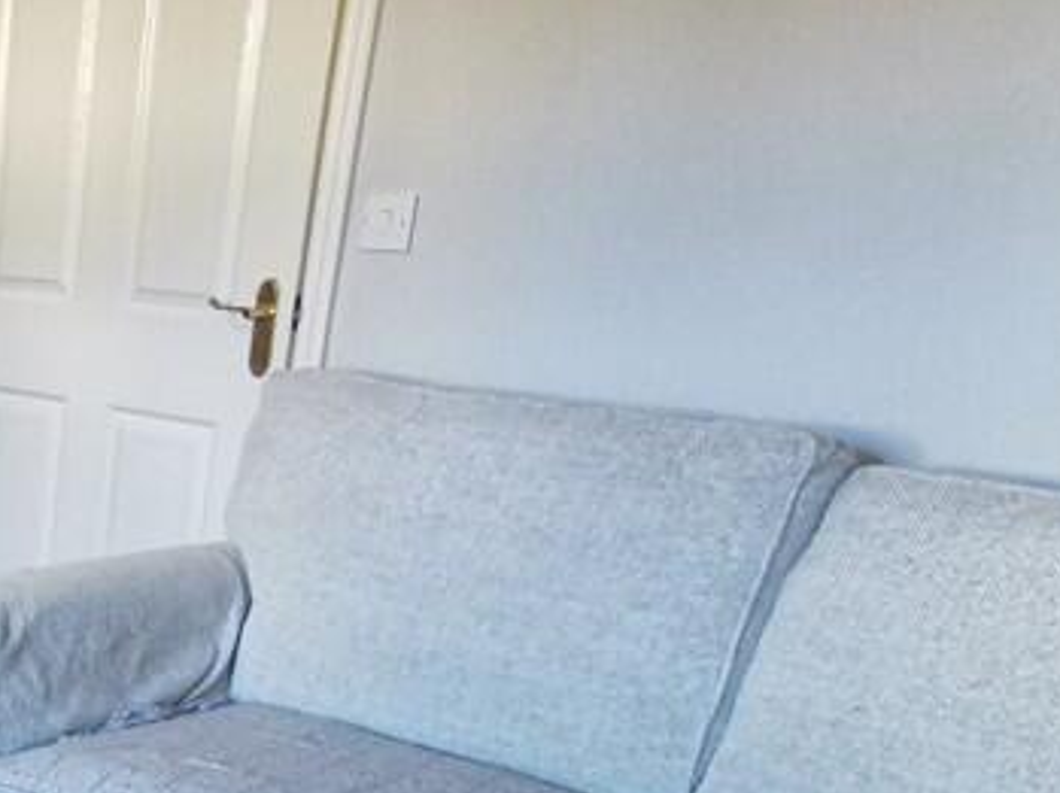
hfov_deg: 29.8
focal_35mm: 47
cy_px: 675
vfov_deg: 29.8
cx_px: -404
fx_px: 1438
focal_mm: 2.26
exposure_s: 1/33.3
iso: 400
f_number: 2.2
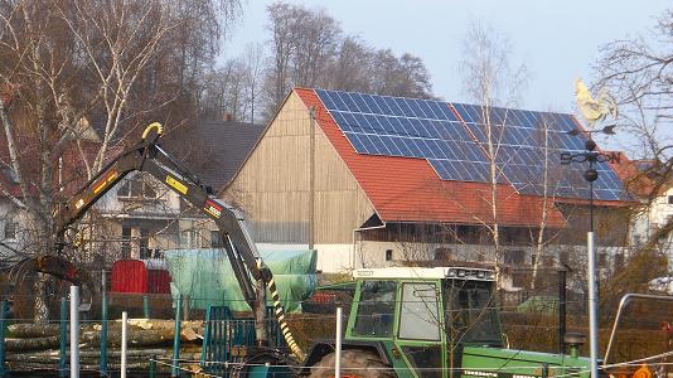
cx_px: 273
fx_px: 1855
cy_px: 267
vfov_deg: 11.6
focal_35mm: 104
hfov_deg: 20.5
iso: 100
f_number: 4.7
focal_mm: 13.02
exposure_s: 1/100
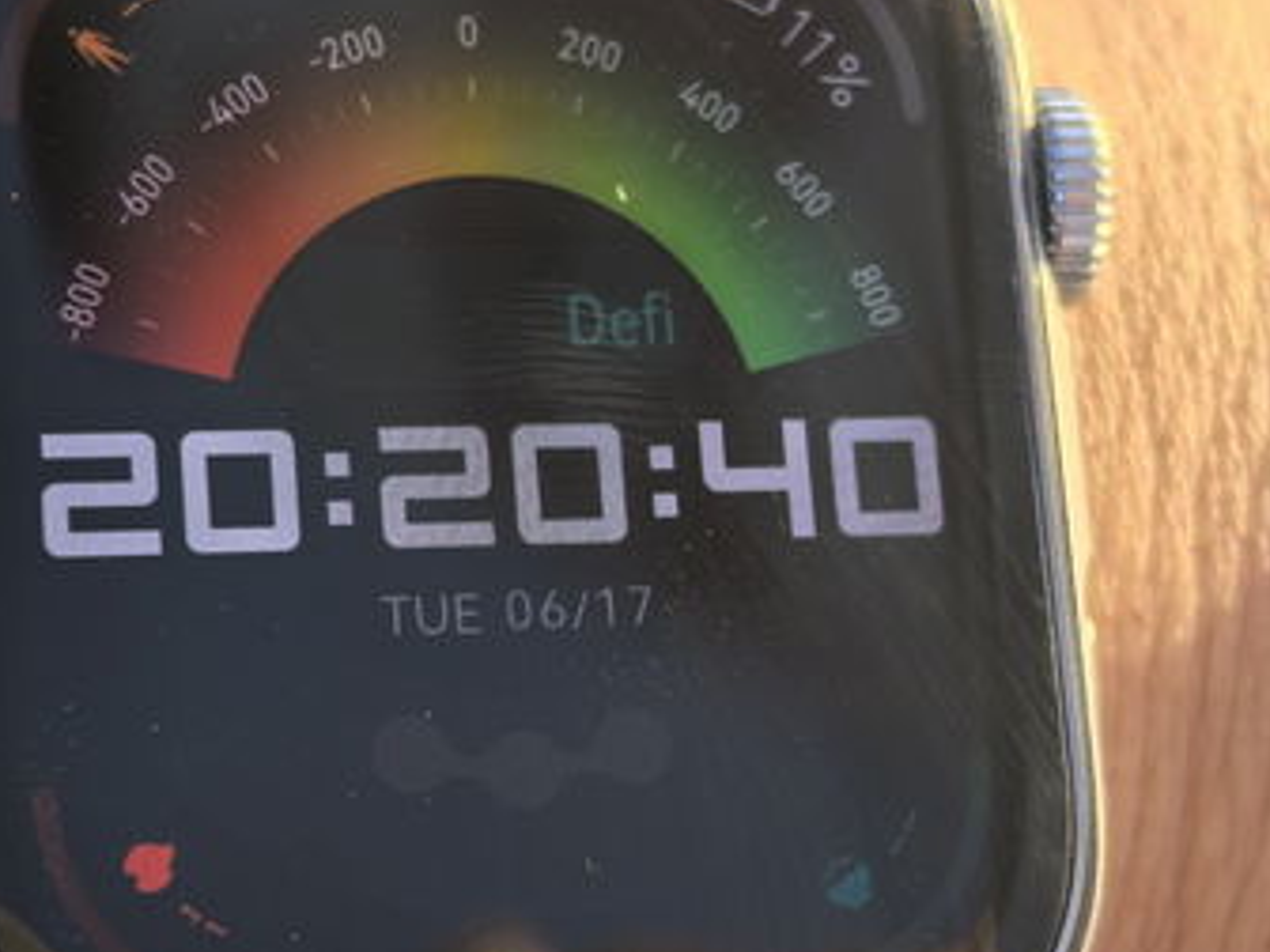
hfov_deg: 17.9
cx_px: 486
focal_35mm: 110
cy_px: 436
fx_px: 4036
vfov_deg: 13.5
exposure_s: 1/378
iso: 50
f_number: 2
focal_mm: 8.5
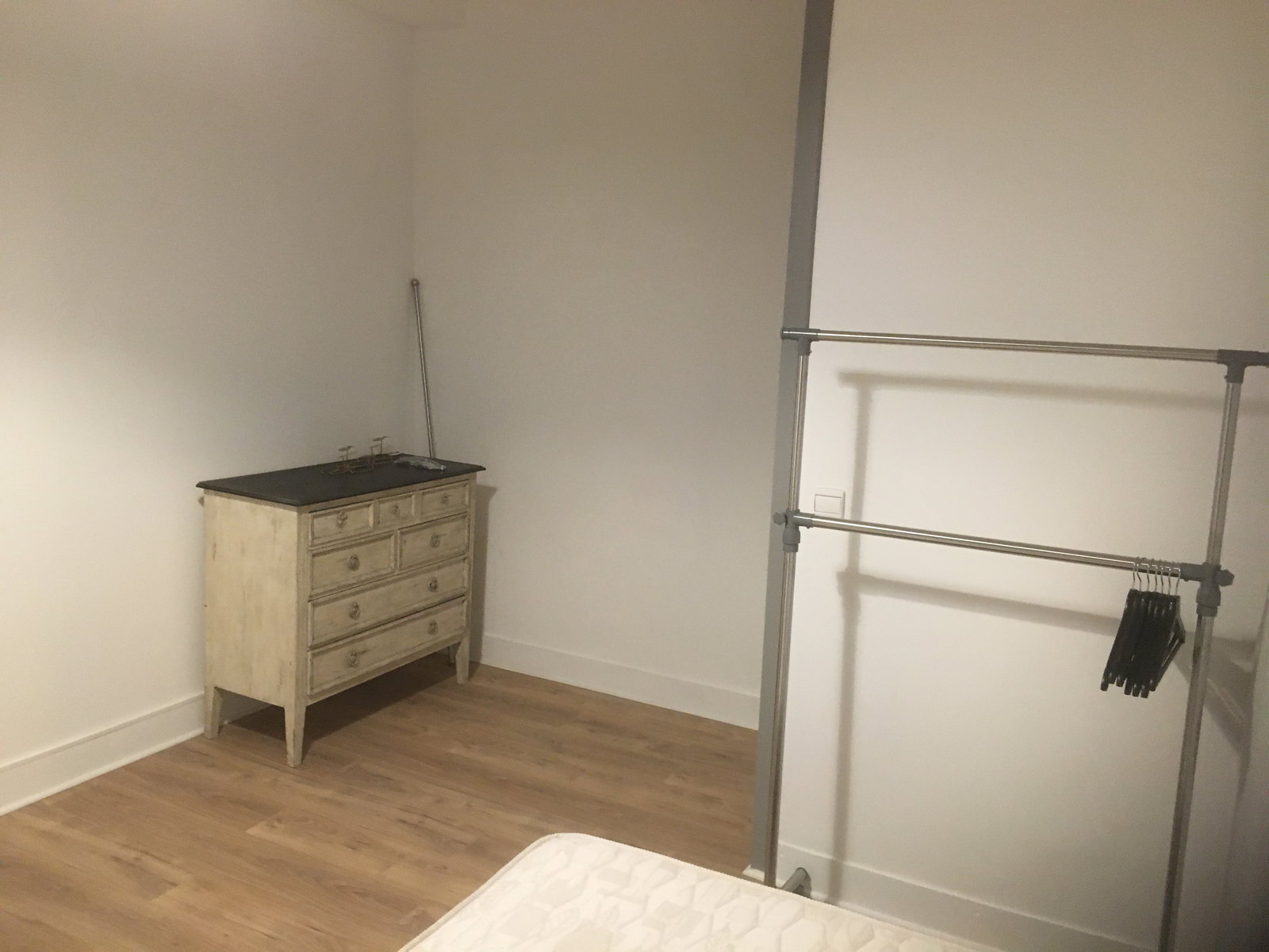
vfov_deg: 48.2
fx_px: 1063
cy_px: 476
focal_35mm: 29
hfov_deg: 61.7
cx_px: 634
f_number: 2.2
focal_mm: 4.15
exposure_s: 1/20
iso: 200
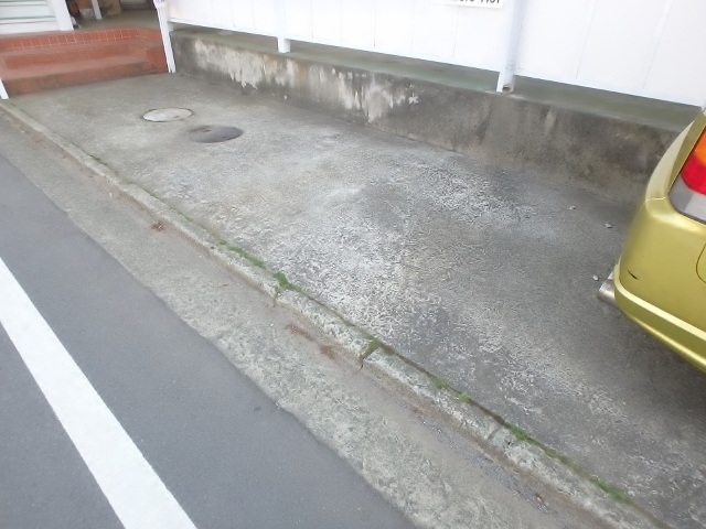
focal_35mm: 21
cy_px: 264
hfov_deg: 79.0
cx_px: 353
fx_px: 428
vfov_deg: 63.4
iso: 125
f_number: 3.5
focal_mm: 3.7
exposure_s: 1/125
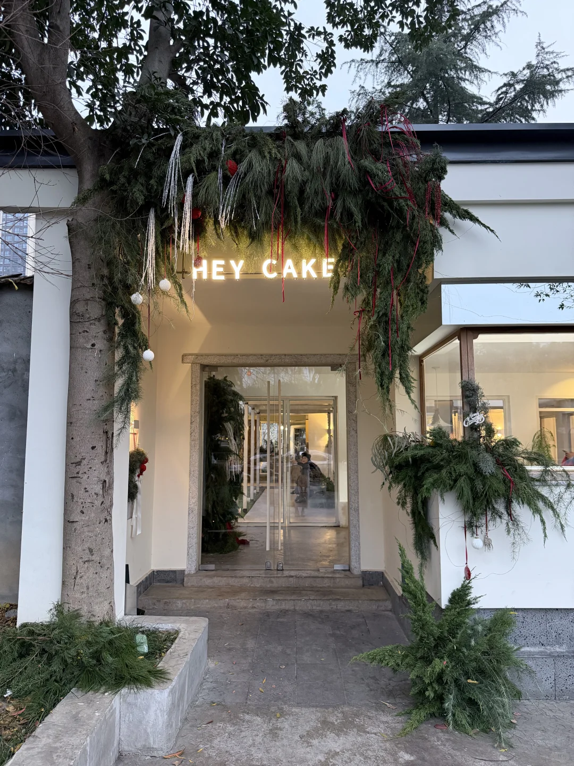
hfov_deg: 56.8
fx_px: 531
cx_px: 287
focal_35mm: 24
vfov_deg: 71.6
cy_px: 383
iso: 400
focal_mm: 6.76
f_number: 1.78
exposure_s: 1/60
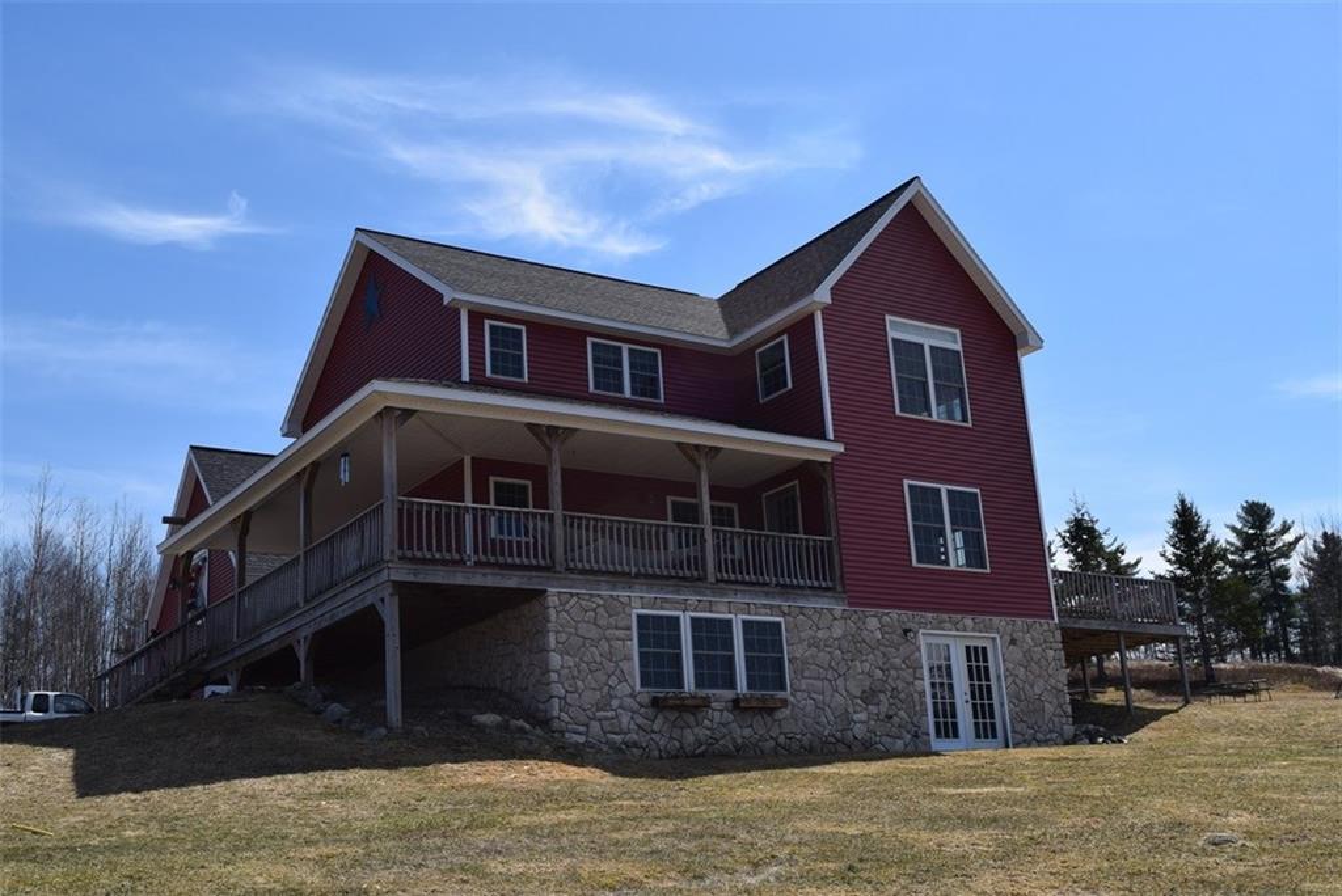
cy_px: 448
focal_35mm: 40
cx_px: 671
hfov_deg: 47.9
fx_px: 1511
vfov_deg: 33.1
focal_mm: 27
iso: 100
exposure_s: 1/200
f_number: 11
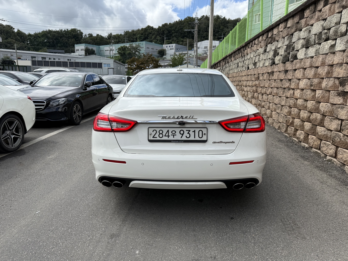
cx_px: 174
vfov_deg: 56.8
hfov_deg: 71.6
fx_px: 241
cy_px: 130
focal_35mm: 24
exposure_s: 1/3759
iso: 80
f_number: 1.78
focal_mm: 6.76
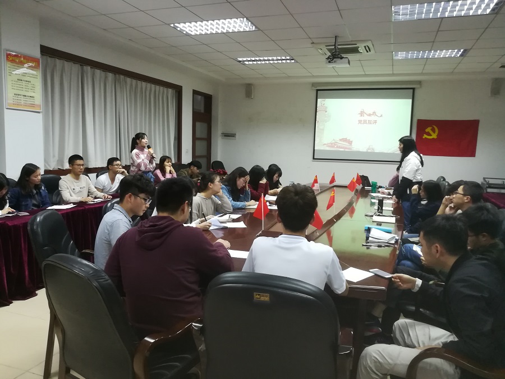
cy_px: 190
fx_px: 379
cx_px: 252
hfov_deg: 67.3
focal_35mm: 26
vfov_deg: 53.1
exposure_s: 1/25
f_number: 2.2
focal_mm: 3.83
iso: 400
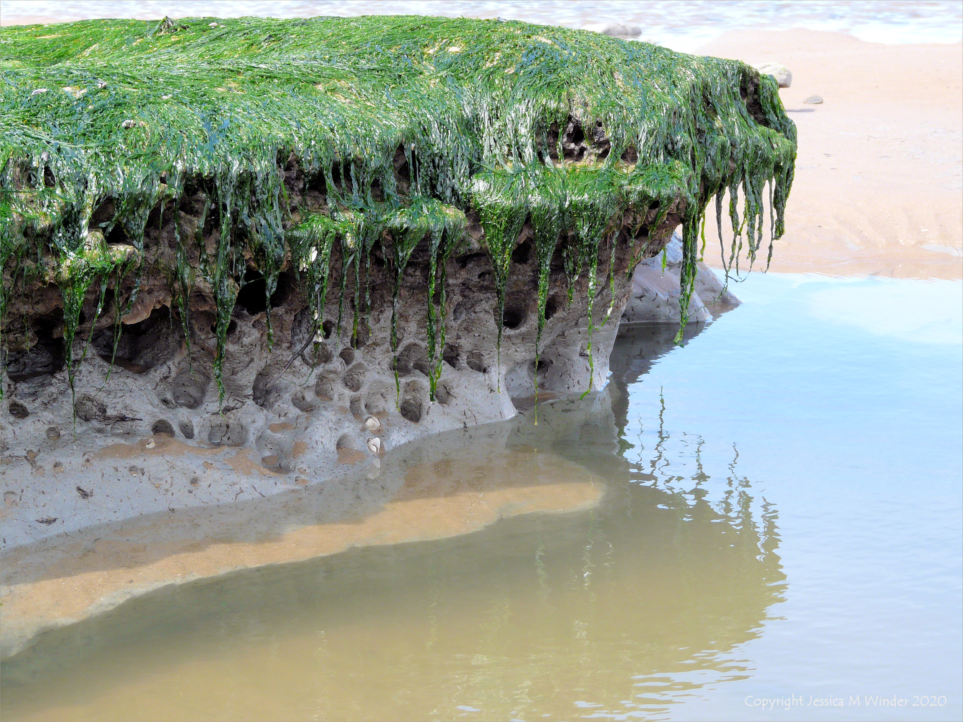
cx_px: 482
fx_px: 2754
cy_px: 361
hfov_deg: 19.8
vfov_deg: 14.9
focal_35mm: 99
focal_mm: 16.2
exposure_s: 1/160
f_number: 4
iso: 100
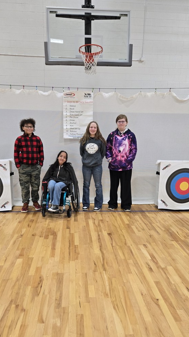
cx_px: 89
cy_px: 171
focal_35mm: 26
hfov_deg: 44.4
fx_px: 232
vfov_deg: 71.9
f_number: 1.8
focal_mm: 5.4
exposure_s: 1/120
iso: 400
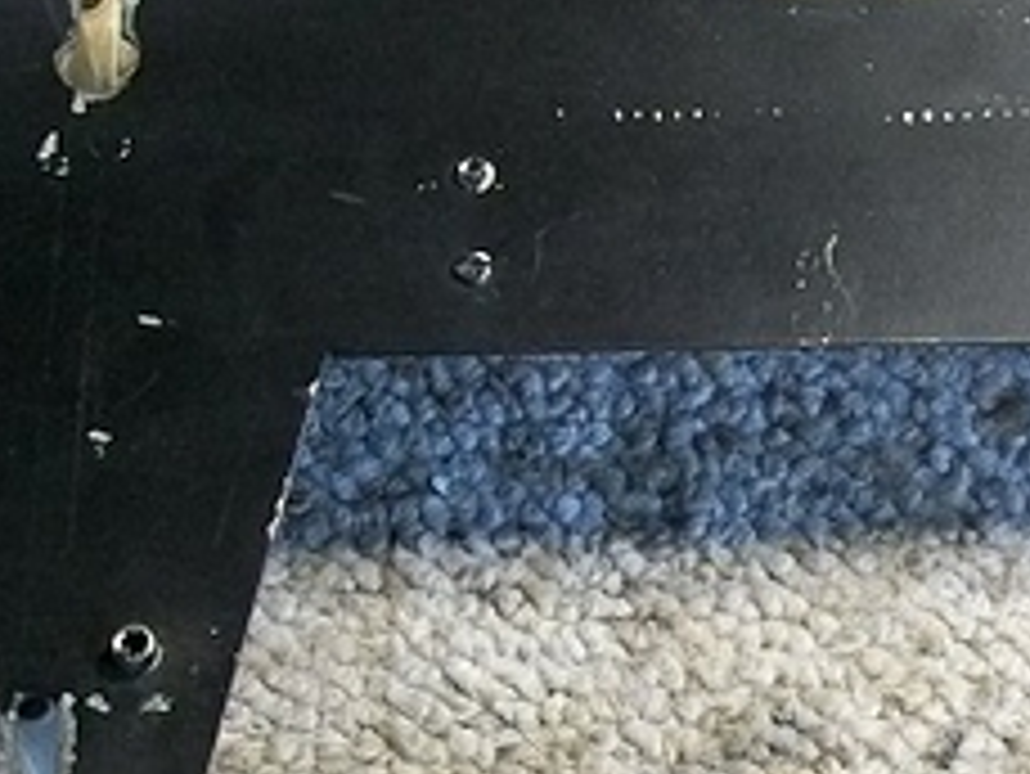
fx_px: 3900
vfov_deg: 11.3
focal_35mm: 131
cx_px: 1034
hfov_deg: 14.8
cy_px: 508
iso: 162
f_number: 3
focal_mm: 7.6
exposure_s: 1/6
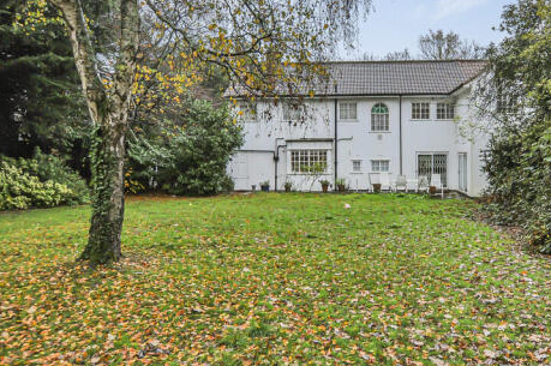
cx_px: 343
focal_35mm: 30
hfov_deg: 61.2
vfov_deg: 43.4
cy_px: 157
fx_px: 459
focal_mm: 14
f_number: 5.6
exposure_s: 1/250
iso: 720
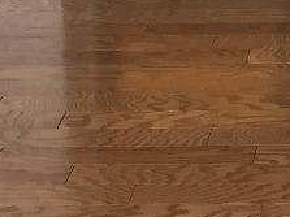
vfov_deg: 7.2
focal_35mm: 181
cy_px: -446
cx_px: 438
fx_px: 1516
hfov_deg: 10.5
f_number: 1.8
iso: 20
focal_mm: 3.99
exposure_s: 1/139
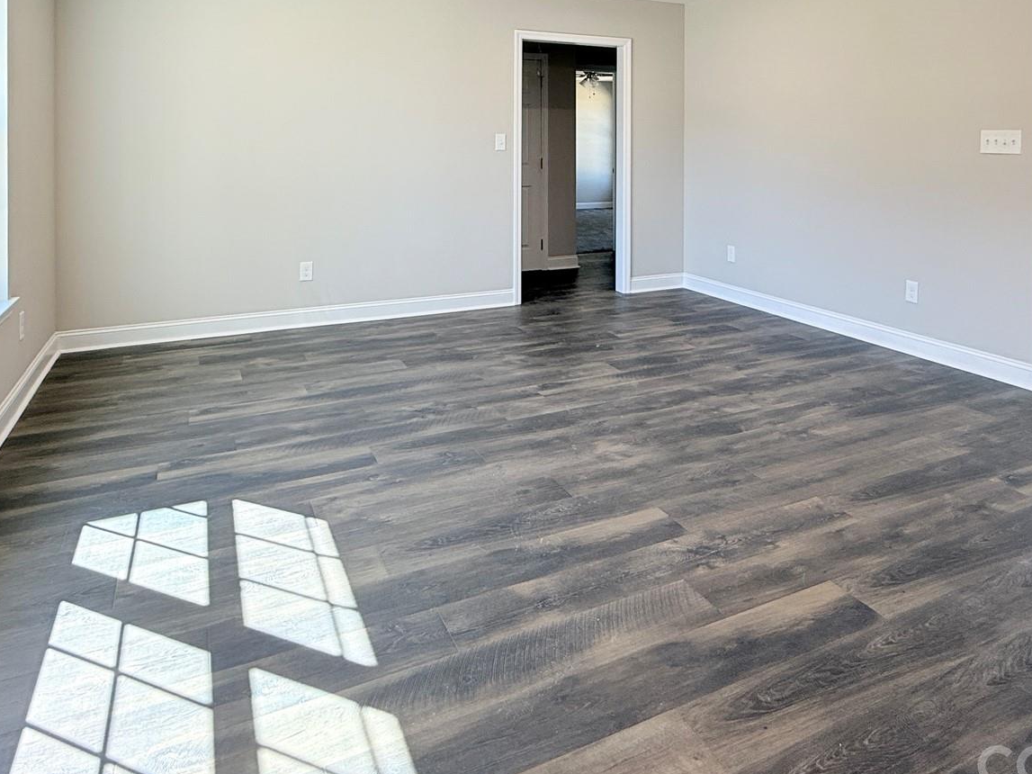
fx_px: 745
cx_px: 565
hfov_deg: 69.2
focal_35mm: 25
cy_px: 153
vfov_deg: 51.4
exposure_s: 1/120
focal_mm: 2.22
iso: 80
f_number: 2.2
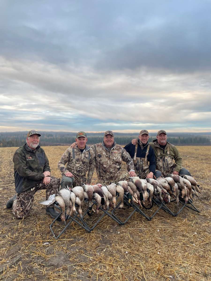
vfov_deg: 67.3
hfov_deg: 53.1
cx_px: 106
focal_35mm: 26
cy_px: 140
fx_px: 211
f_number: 1.6
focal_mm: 4.2
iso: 64
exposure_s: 1/121
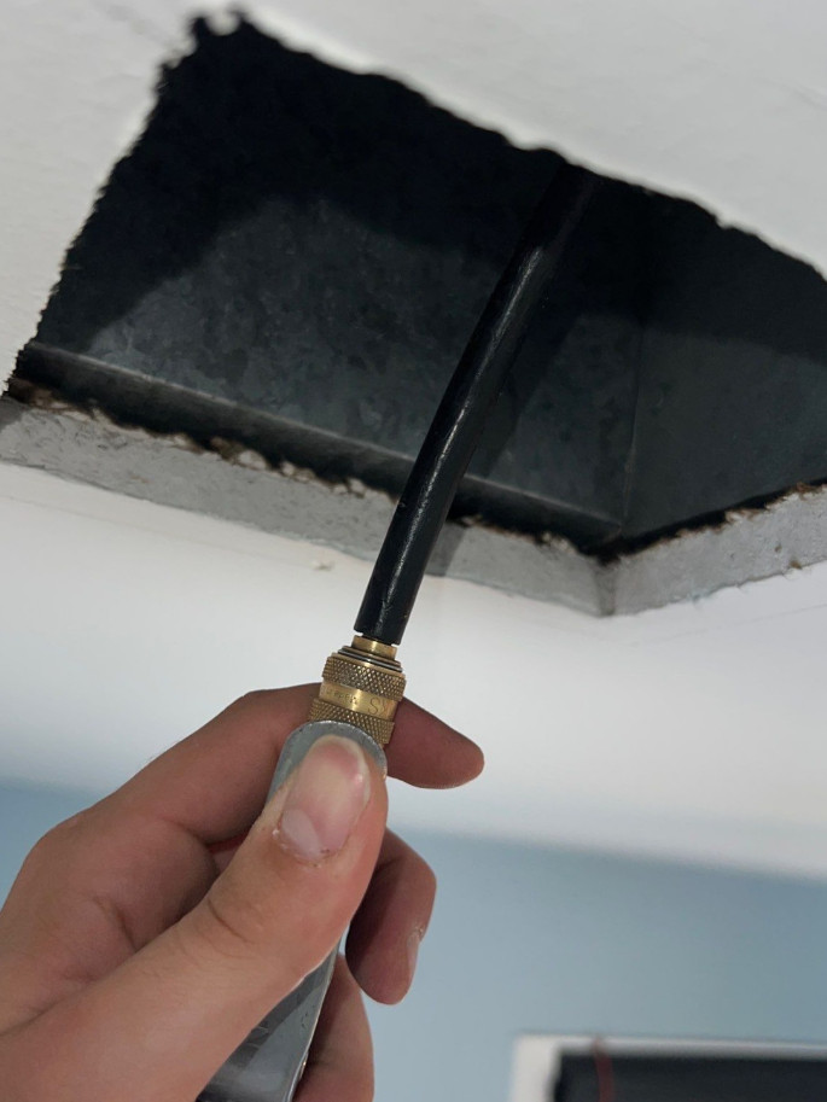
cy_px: 551
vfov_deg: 61.7
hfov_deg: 48.2
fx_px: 924
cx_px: 414
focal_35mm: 29
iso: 20
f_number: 1.8
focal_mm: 4
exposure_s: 1/695
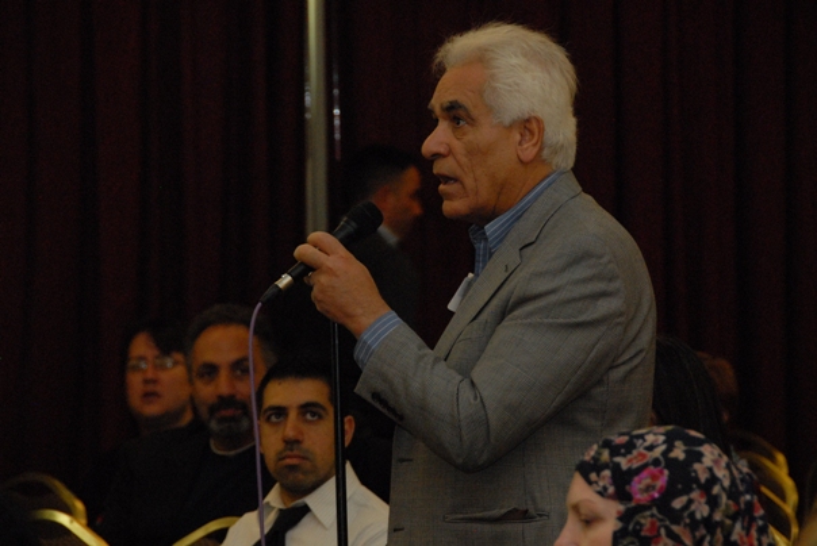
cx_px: 408
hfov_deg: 9.1
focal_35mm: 225
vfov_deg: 6.1
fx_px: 5111
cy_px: 273
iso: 1250
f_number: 8
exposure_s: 1/60
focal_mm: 150
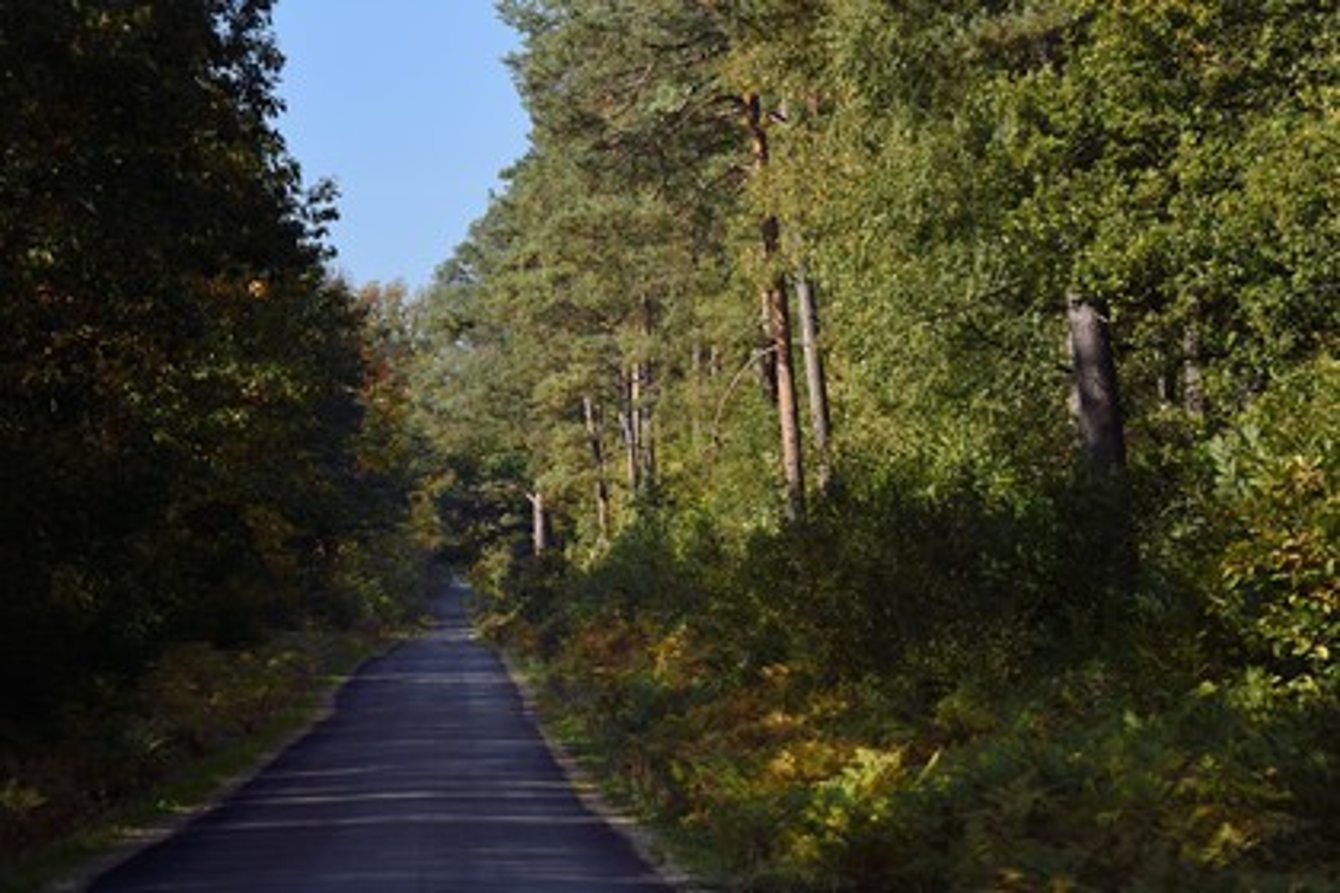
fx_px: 7444
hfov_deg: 10.3
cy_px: 446
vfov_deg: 6.9
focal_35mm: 200
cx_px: 670
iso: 200
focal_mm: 200
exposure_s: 1/200
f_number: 9
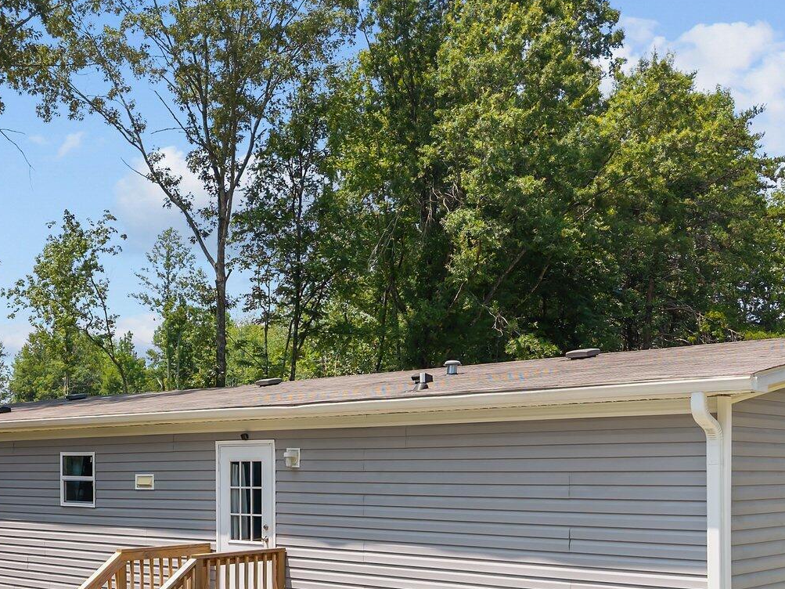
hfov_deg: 38.9
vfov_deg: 29.1
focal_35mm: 49
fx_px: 1111
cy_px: 465
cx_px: 355
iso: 120
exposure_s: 1/2500
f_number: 1.8
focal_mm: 8.67
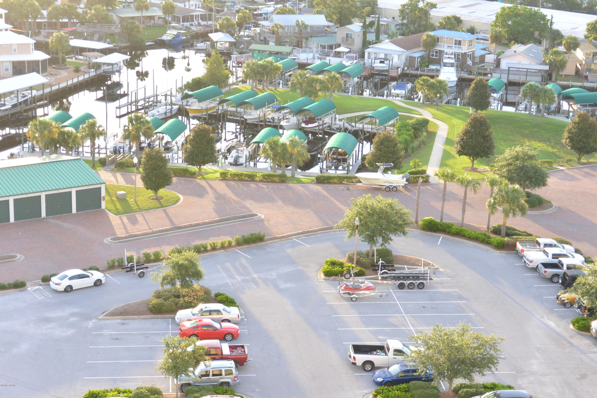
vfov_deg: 21.6
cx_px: 298
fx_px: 1045
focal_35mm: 63
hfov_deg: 31.9
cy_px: 199
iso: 220
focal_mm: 23.6
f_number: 5
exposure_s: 1/125
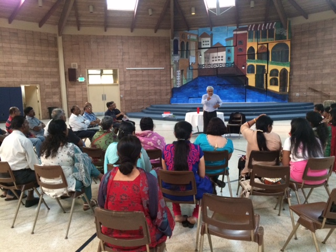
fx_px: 291
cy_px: 126
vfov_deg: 46.8
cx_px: 168
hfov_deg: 60.0
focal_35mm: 30
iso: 320
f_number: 2.2
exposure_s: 1/17
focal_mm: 4.12
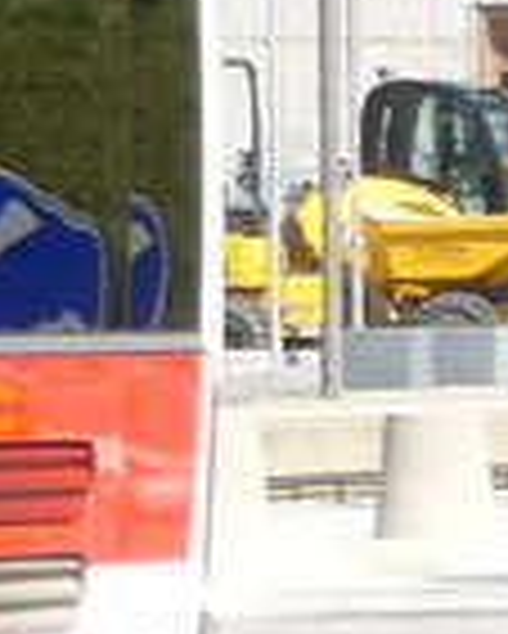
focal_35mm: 1031
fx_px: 19355
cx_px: -1771
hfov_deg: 1.5
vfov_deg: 1.9
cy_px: -638
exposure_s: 1/250
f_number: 5.2
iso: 80
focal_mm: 24.3
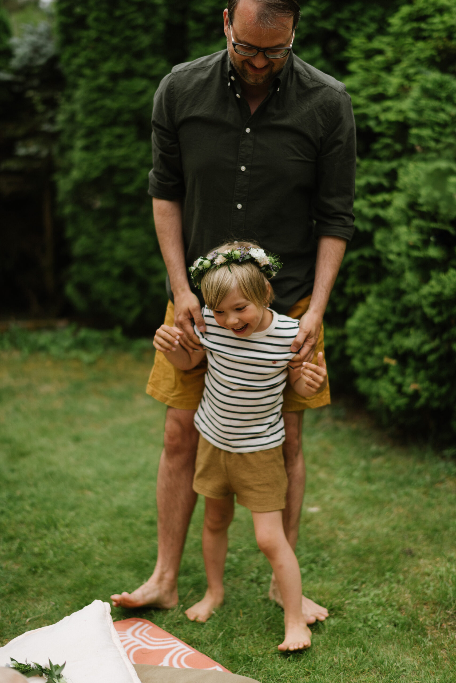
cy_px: 342
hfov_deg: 23.4
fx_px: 1101
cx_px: 228
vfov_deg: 34.5
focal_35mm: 58
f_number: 1.6
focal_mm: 58
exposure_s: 1/4000
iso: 200
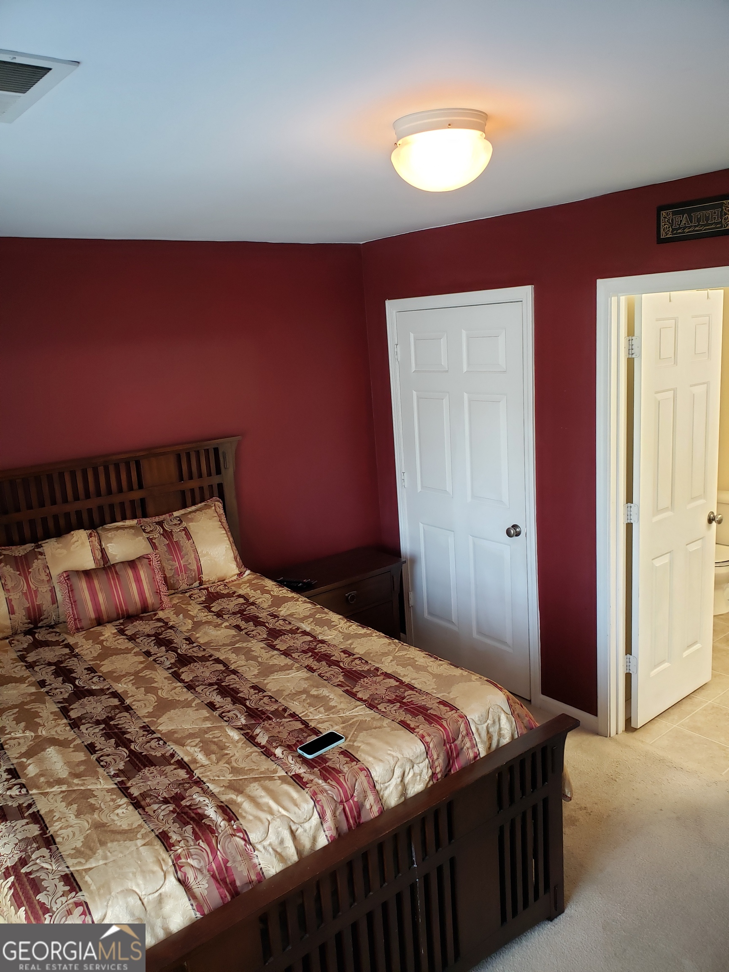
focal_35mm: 26
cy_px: 486
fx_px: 730
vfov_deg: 67.3
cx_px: 364
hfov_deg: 53.1
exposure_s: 1/60
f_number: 2.4
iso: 250
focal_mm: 4.3
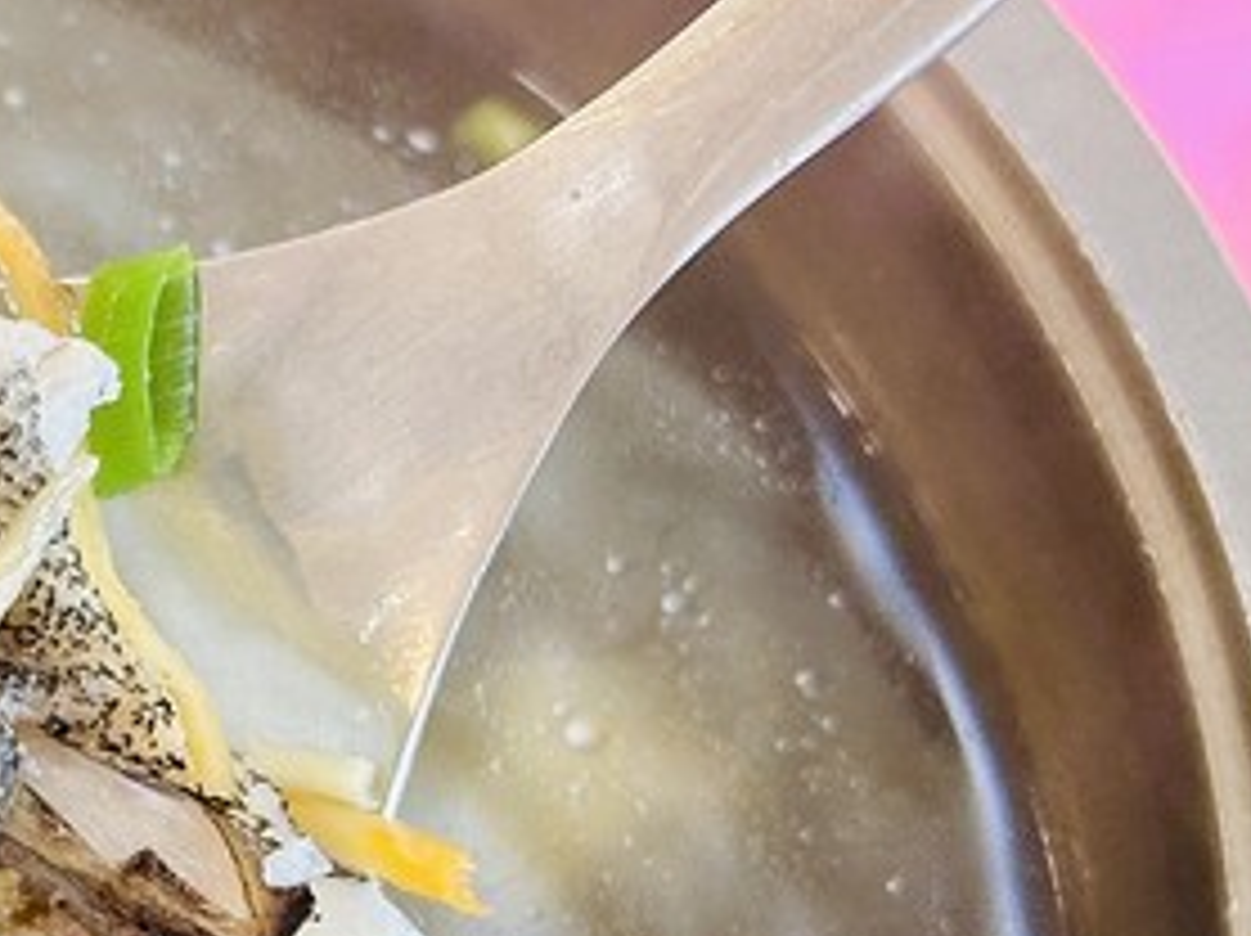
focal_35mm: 147
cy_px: 997
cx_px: -450
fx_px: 5308
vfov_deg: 10.0
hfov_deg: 12.9
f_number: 1.78
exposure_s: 1/40
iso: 200
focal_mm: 6.86
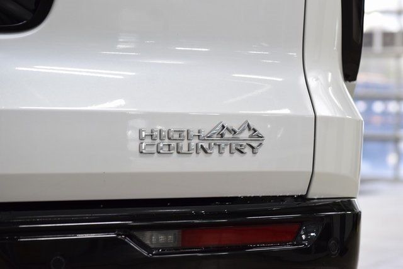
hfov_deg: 19.5
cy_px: 134
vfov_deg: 13.0
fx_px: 1176
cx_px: 202
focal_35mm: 105
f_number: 4.5
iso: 1600
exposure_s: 1/125
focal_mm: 70
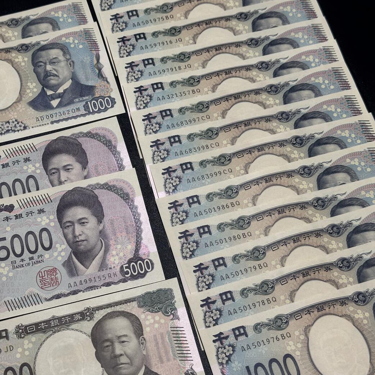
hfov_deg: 30.0
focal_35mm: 57
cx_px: 148
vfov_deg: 30.0
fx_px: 699
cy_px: 188
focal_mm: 6.86
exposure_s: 1/50
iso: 80
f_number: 1.78
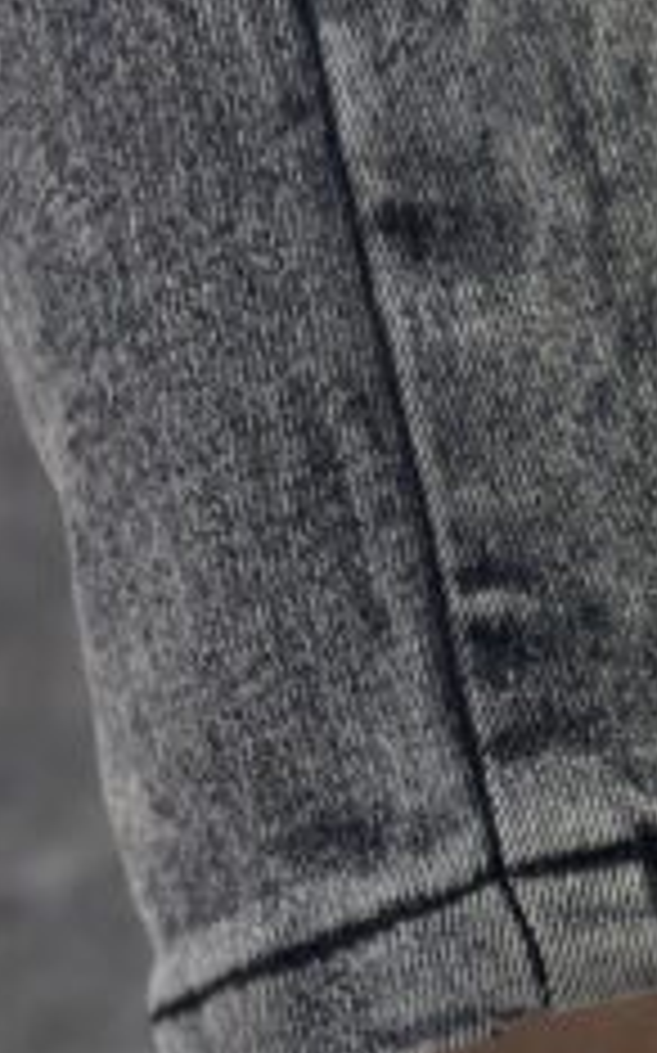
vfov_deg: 11.3
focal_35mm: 174
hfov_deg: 7.5
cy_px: 1786
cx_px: 378
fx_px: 4991
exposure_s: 1/1157
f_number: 1.78
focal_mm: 6.86
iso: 80
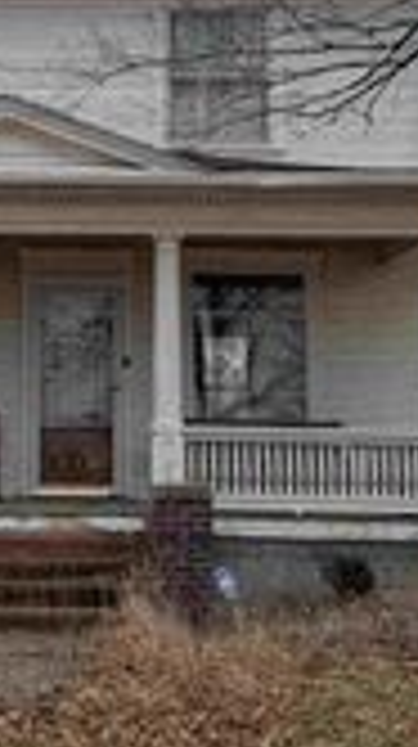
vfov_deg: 26.4
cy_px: 158
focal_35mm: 79
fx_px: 1561
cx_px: 18
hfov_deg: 15.0
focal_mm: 6.9
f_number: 1.68
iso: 19
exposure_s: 1/74.9
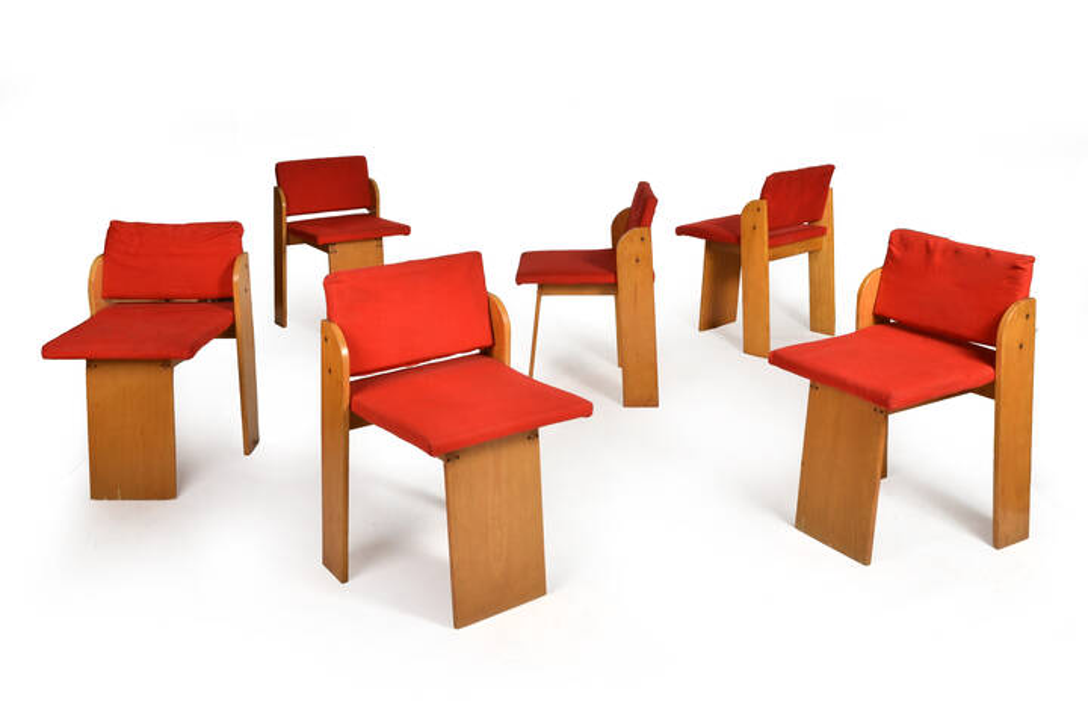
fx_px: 995
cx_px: 544
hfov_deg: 57.3
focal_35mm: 33
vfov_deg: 39.8
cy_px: 360
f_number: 22
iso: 160
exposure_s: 1/200
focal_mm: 22
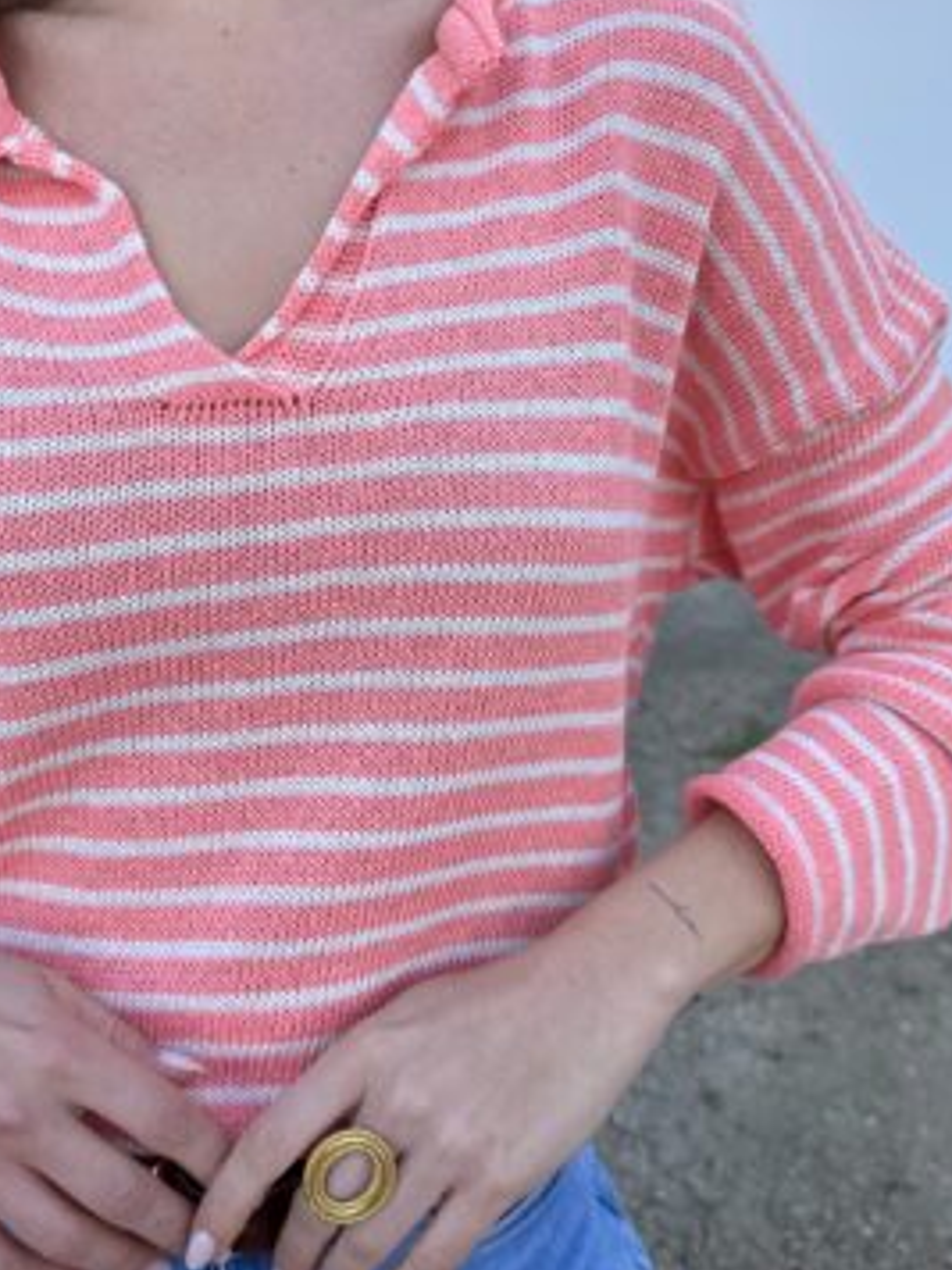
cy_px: 564
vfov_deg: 65.1
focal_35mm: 27
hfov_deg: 51.3
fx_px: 990
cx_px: 492
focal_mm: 6.76
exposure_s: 1/735
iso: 80
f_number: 1.78
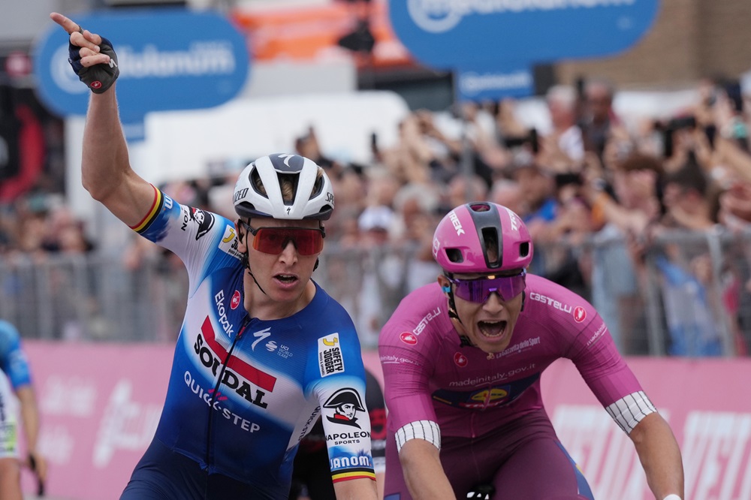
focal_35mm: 197
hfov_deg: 10.4
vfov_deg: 7.0
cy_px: 250
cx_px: 376
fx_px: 4108
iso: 500
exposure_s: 1/2500
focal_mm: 197
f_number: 4.5
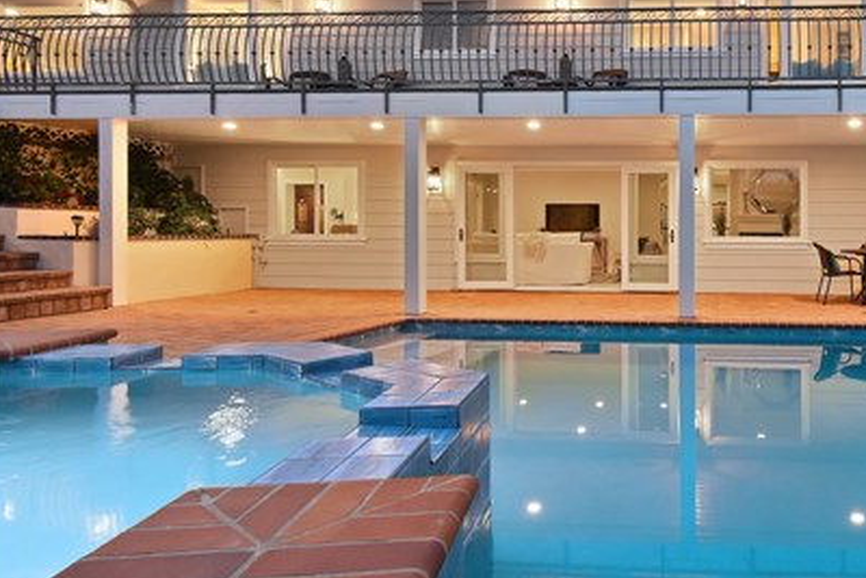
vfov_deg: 53.1
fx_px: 578
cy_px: 261
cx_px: 669
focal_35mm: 24
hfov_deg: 68.0
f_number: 8
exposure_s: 1/6
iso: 1250
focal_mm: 10
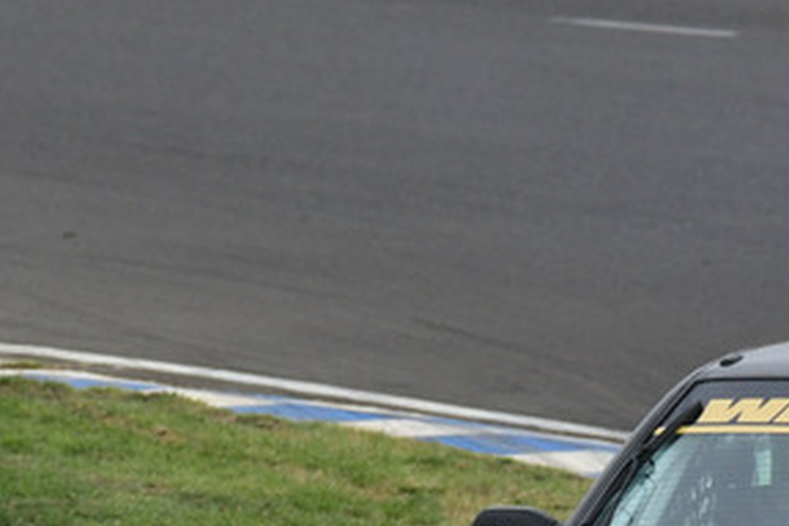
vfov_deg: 0.7
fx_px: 45715
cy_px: 414
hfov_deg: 1.0
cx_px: 721
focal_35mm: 2086
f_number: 10
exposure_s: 1/640
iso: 640
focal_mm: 500
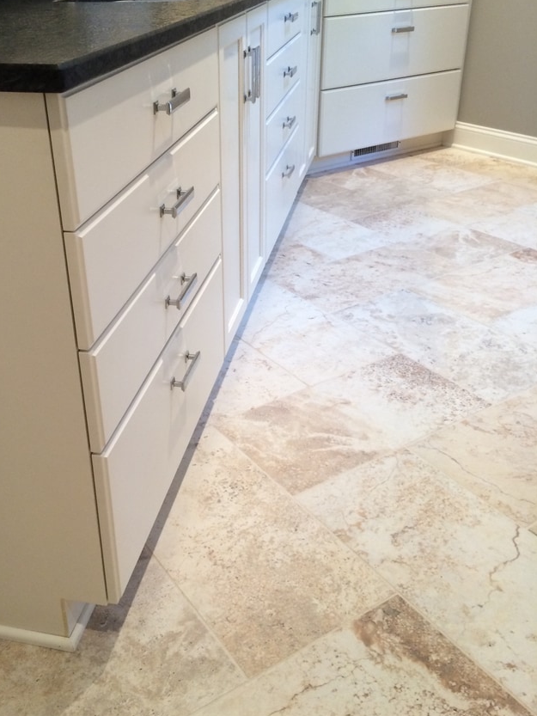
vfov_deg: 51.3
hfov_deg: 39.5
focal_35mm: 36
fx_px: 744
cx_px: 217
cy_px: 324
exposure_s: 1/30
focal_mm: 4.12
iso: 64
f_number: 2.2
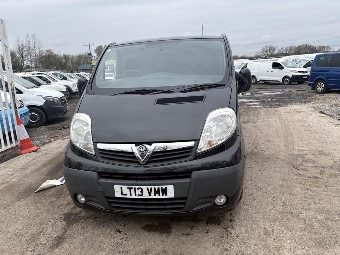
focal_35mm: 26
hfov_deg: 67.3
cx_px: 170
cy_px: 128
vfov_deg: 53.1
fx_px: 255
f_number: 1.6
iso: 50
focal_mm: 5.96
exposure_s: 1/1196
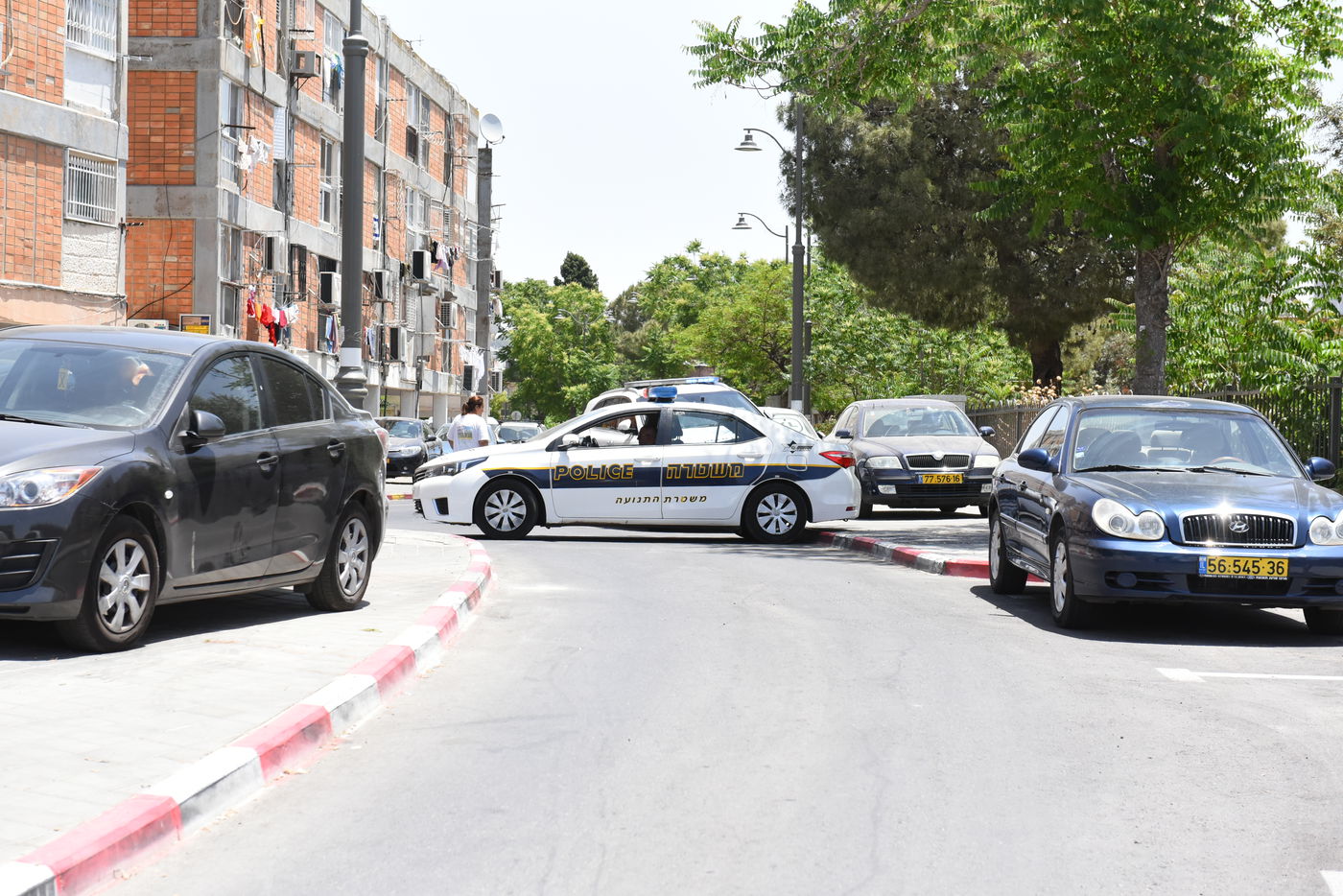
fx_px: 2612
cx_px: 672
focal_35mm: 70
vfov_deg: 19.5
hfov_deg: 28.8
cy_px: 448
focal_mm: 70
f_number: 8
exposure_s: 1/4000
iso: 2200
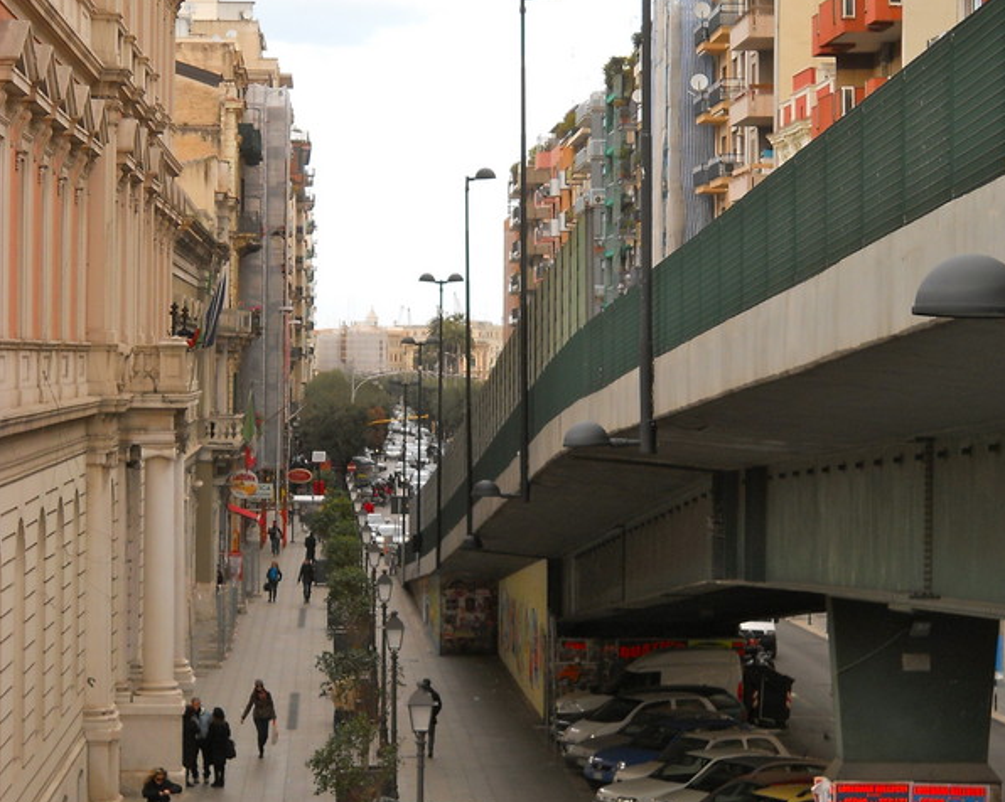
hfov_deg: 16.3
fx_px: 3508
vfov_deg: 13.1
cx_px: 502
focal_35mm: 118
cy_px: 339
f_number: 4.8
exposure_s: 1/125
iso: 80
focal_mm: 14.9
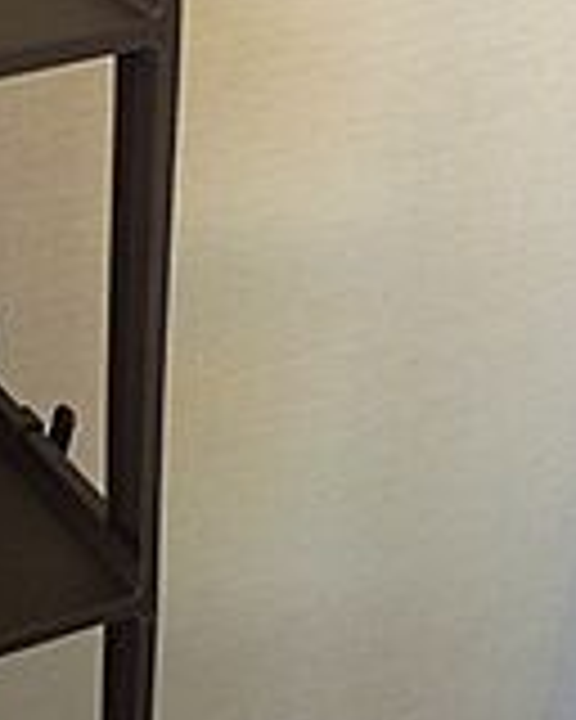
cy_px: 472
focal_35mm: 85
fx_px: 1811
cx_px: -32
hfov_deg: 17.5
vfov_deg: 22.4
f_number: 2.2
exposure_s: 1/30
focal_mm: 4.15
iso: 32
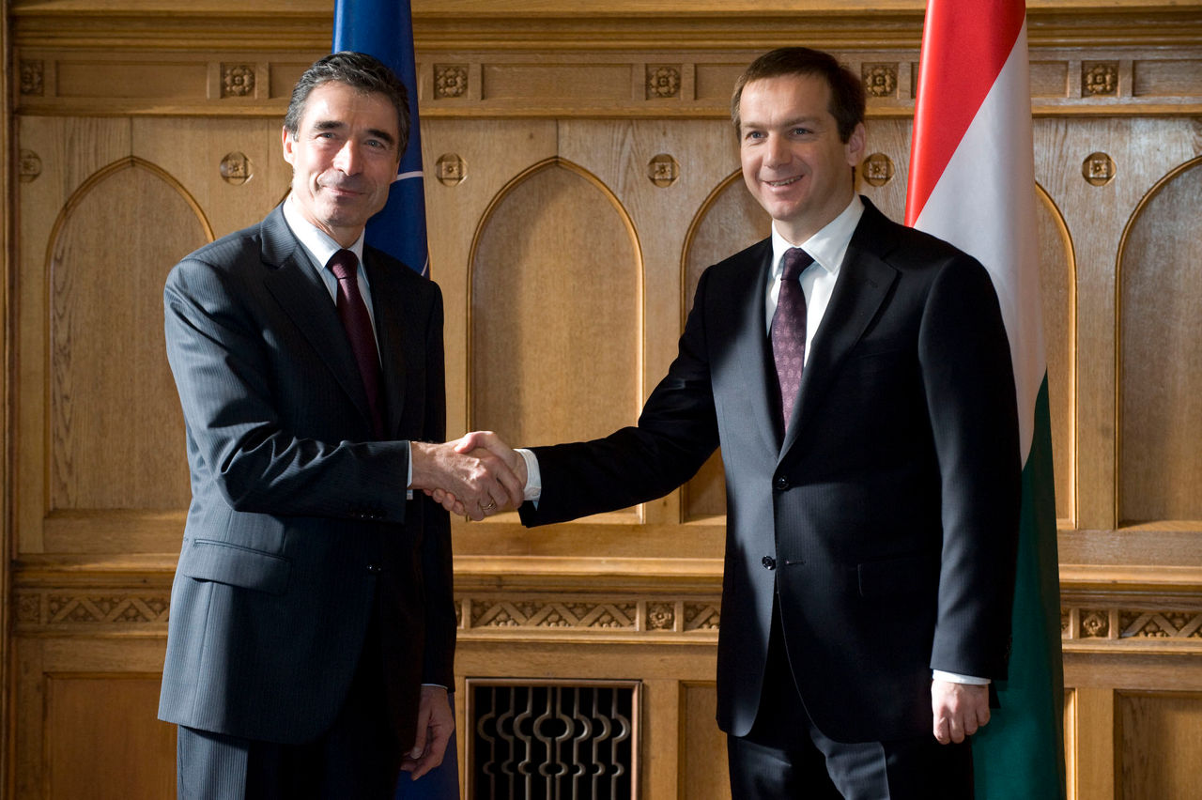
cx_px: 601
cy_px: 400
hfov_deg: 15.2
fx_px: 4505
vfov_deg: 10.1
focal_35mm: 135
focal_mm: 135
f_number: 5
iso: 1600
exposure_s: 1/100
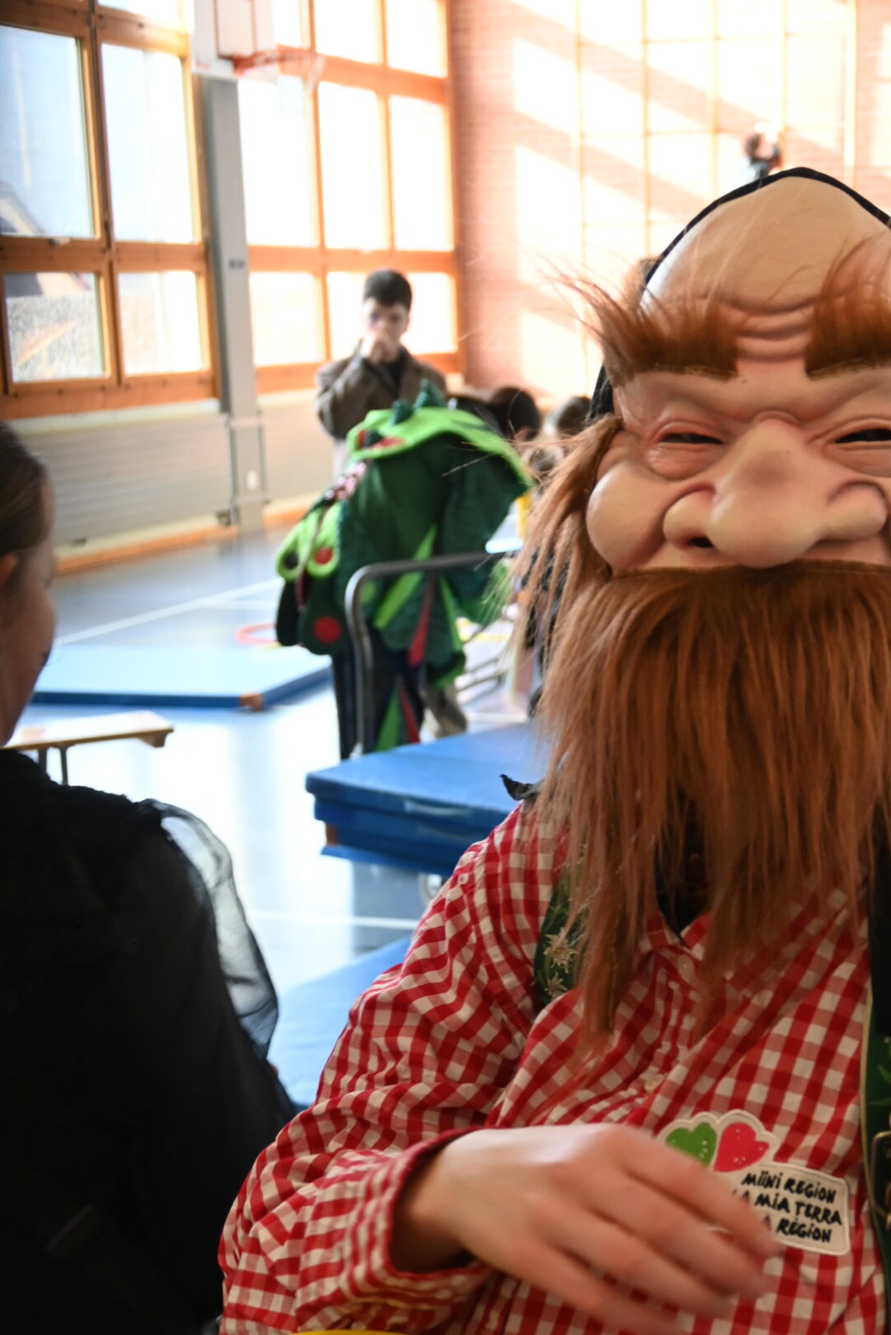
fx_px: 2301
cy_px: 1006
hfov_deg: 21.8
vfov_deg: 31.8
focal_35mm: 62
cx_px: 652
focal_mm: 26
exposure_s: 1/125
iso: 720
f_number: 4.5
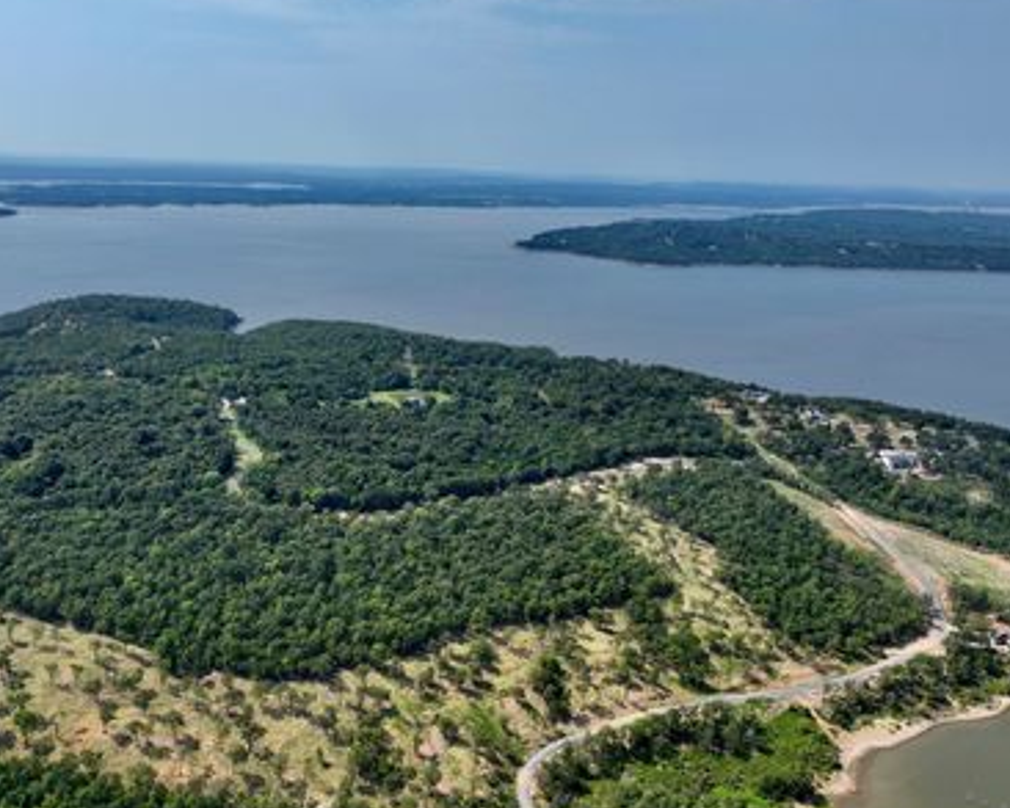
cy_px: 430
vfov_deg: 45.8
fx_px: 957
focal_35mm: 32
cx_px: 486
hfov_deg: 55.6
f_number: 2.8
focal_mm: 12.29
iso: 200
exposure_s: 1/2500
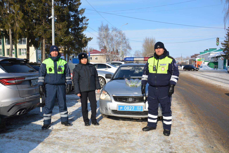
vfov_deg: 40.0
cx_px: 114
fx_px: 210
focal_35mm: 33
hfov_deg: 57.2
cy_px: 76
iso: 400
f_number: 7.1
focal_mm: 22
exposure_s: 1/1600
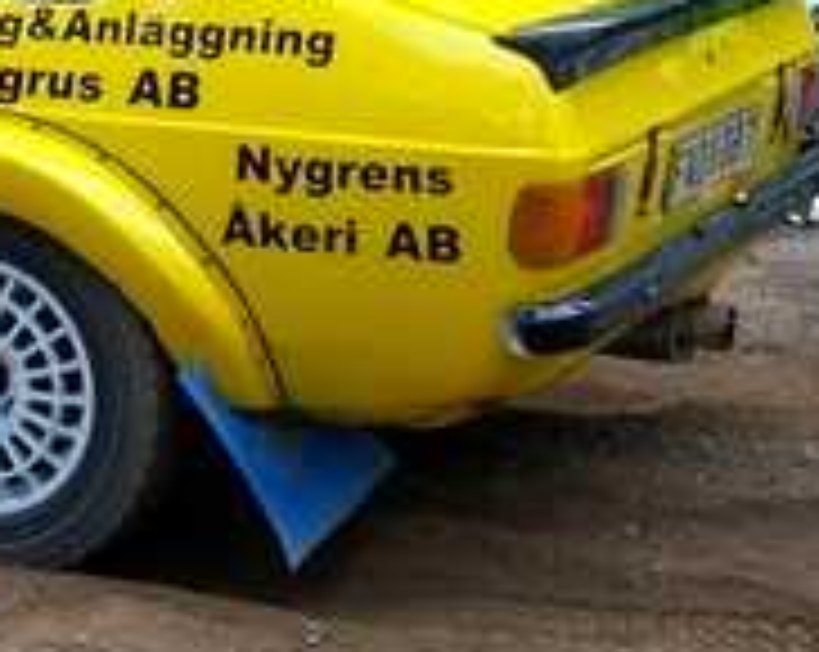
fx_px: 2831
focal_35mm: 117
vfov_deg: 13.1
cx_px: -130
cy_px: 108
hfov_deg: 15.9
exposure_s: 1/80
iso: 64
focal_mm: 6.1
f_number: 2.7
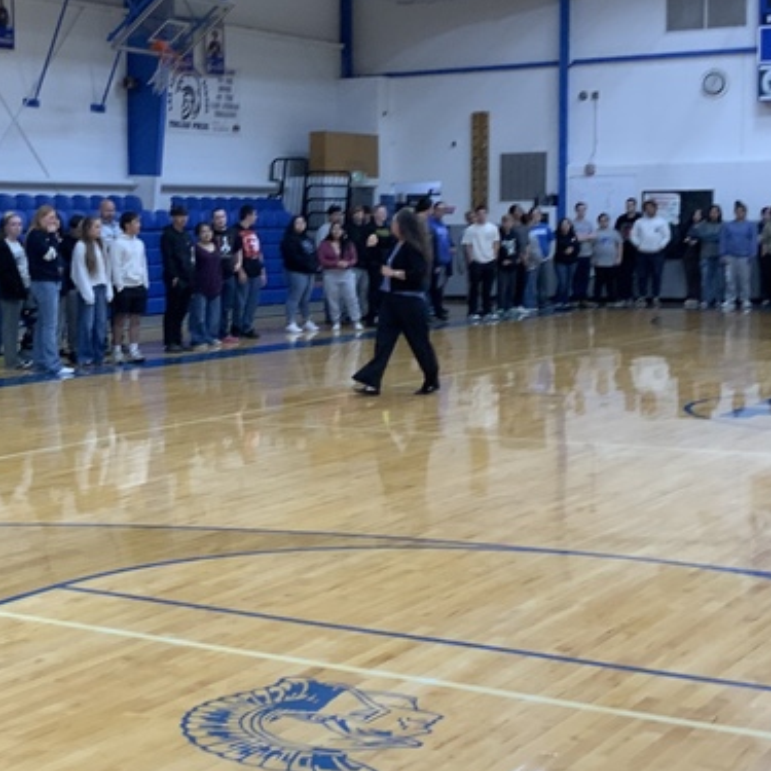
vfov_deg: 24.6
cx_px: 107
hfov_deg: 24.1
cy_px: 354
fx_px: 1764
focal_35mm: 70
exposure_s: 1/60
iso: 64
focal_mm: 3
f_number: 1.8
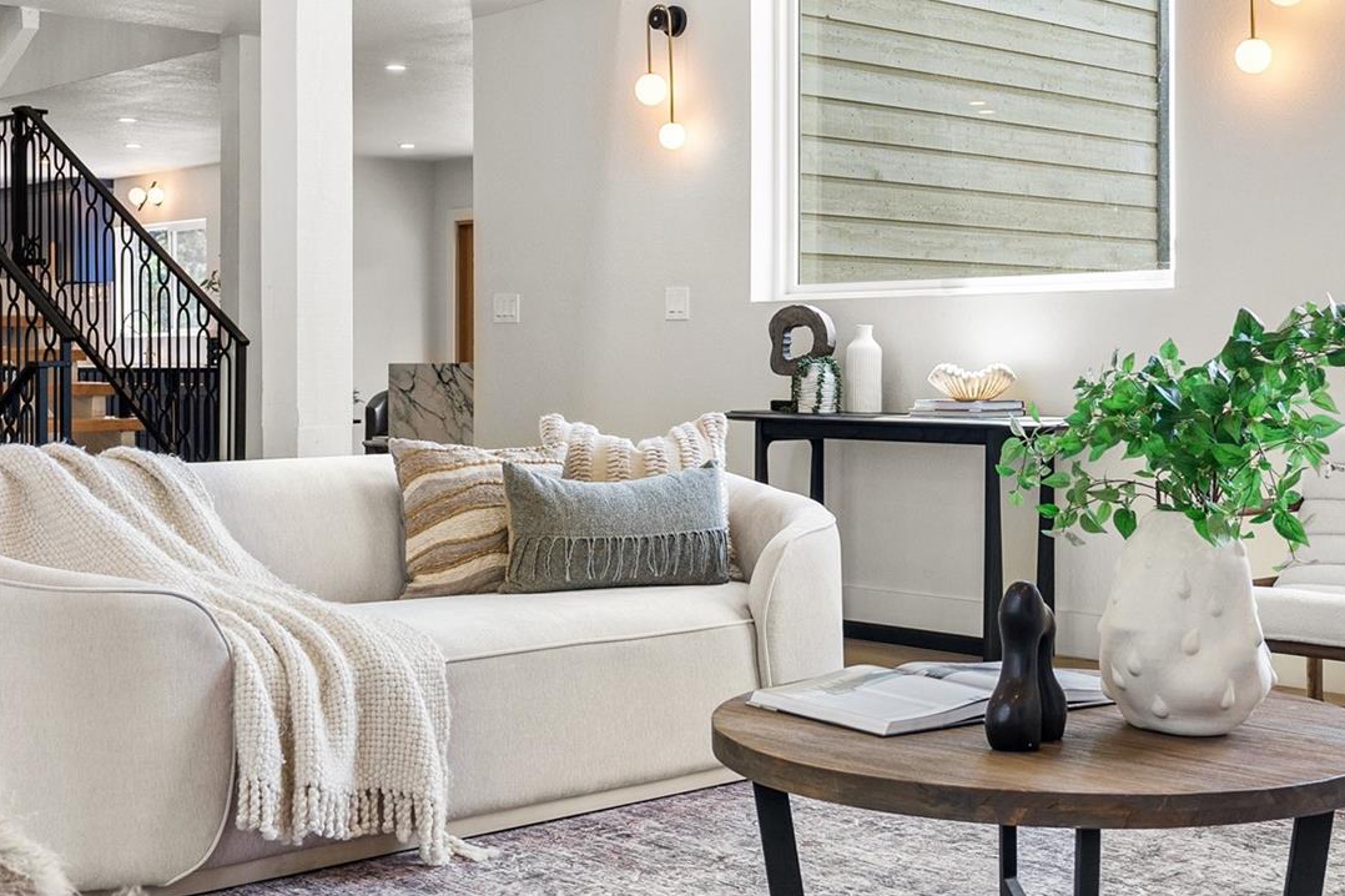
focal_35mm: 49
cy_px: 406
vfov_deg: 27.5
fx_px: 1830
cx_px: 664
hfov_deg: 40.4
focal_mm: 22
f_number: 4
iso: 160
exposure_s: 1/100
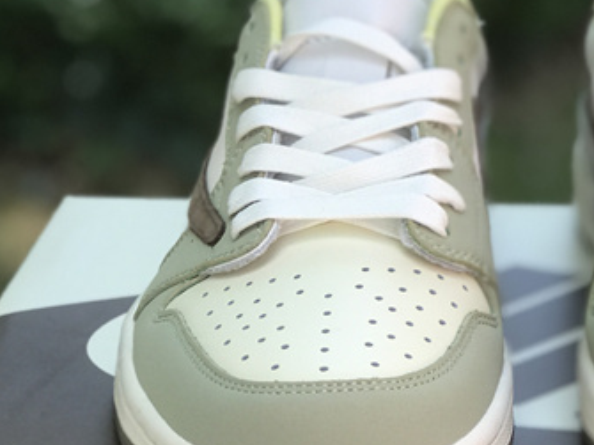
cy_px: 153
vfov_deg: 11.7
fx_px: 2161
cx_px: 541
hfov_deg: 15.5
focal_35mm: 126
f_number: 2.8
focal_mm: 6.6
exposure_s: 1/100
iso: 20
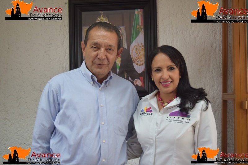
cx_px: 124
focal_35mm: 51
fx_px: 351
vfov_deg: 26.5
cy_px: 82
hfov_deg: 38.9
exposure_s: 1/60
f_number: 4.5
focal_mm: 34
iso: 720
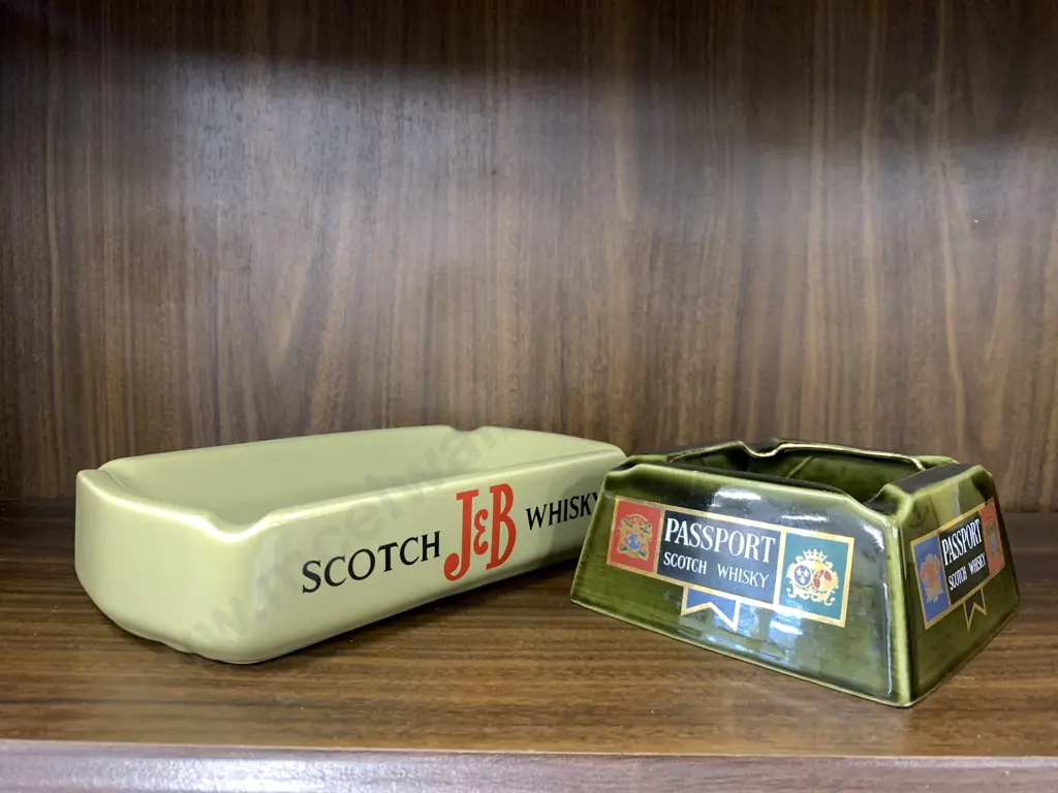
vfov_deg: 53.1
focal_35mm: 26
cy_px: 396
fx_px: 795
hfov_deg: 67.3
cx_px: 529
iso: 320
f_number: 1.8
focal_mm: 4.25
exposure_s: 1/50
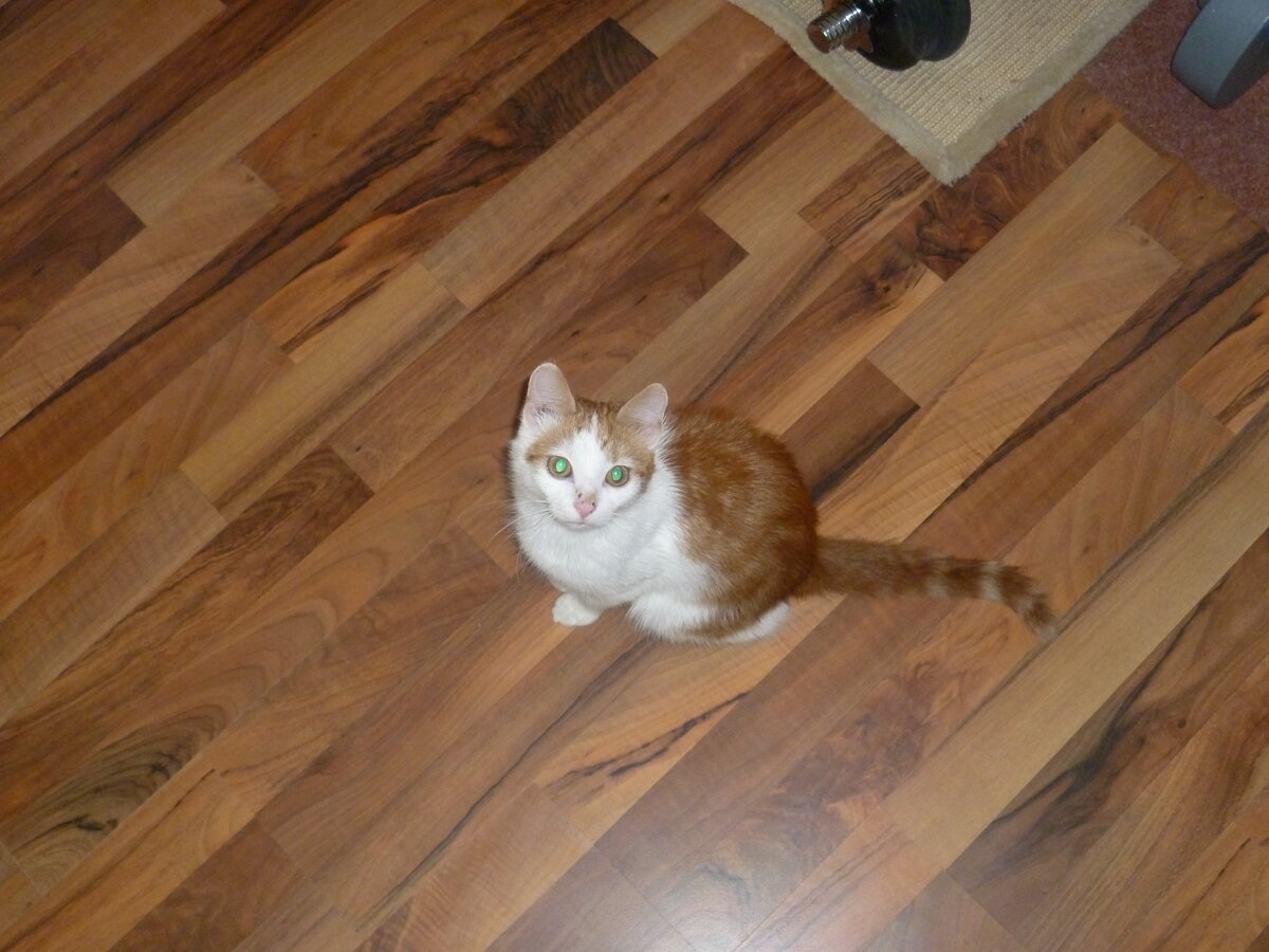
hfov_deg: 42.1
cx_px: 634
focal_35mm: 45
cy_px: 476
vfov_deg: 32.2
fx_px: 1650
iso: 400
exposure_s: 1/60
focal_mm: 8
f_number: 3.4
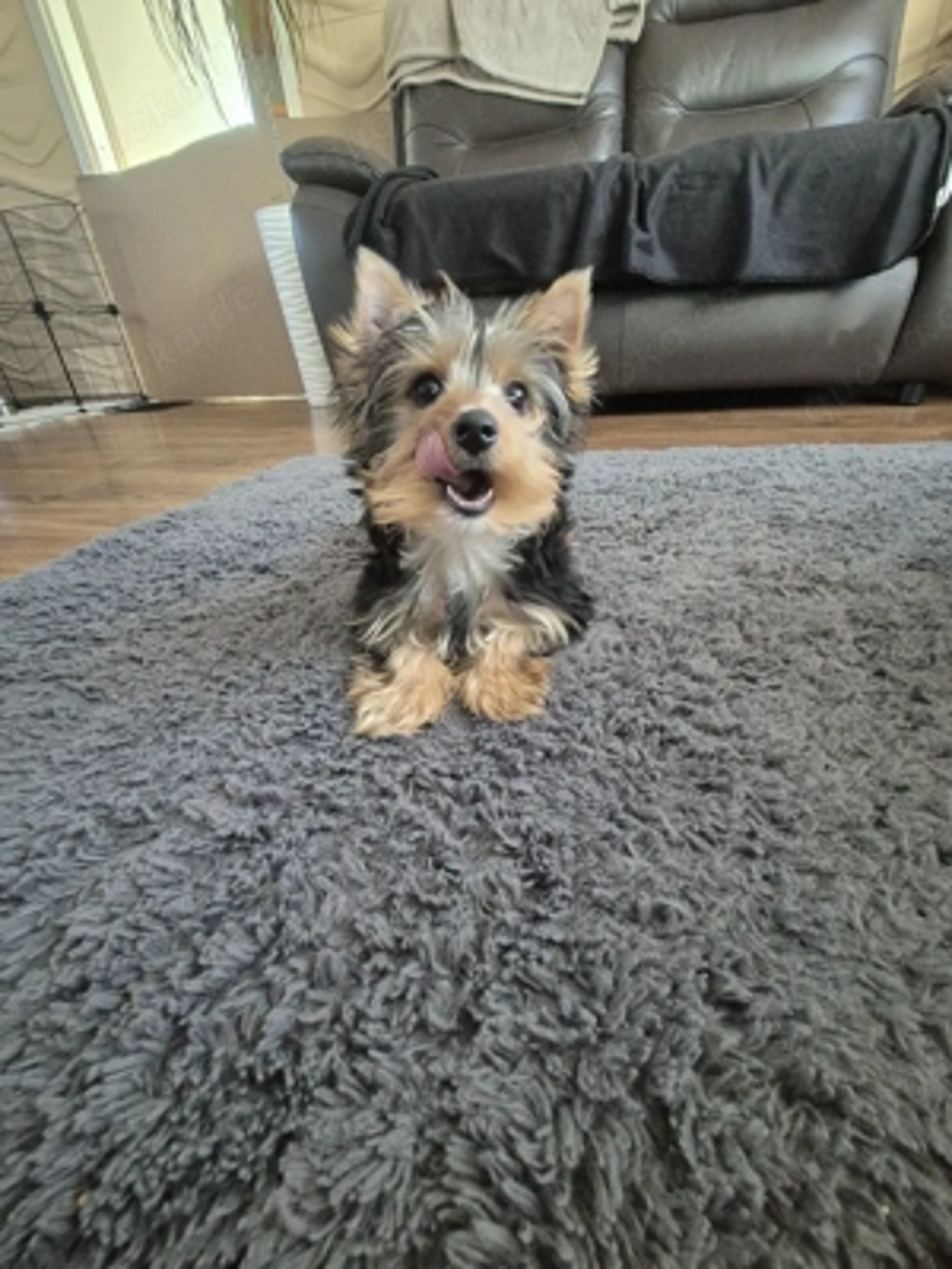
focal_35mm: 13
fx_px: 477
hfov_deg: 89.9
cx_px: 476
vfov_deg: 106.2
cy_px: 634
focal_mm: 2.2
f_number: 2.2
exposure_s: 1/50
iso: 1000
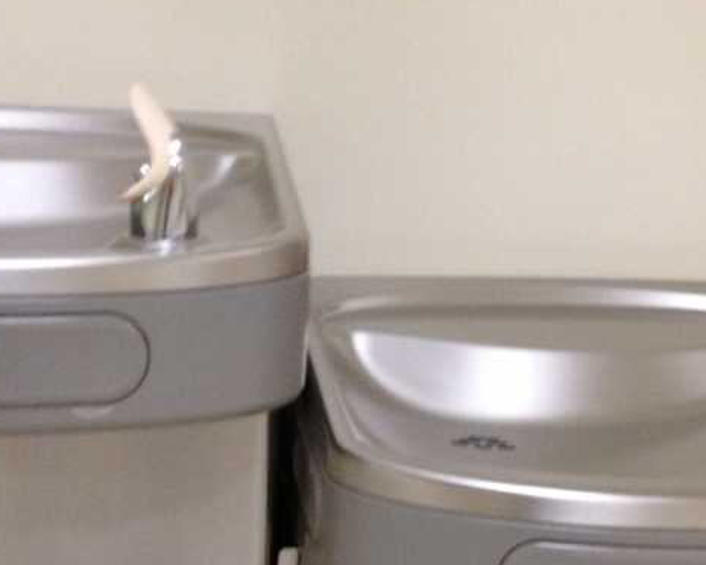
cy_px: 404
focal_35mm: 98
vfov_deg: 15.7
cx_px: 338
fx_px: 2048
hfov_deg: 19.6
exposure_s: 1/20
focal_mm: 4.28
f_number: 2.4
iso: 160
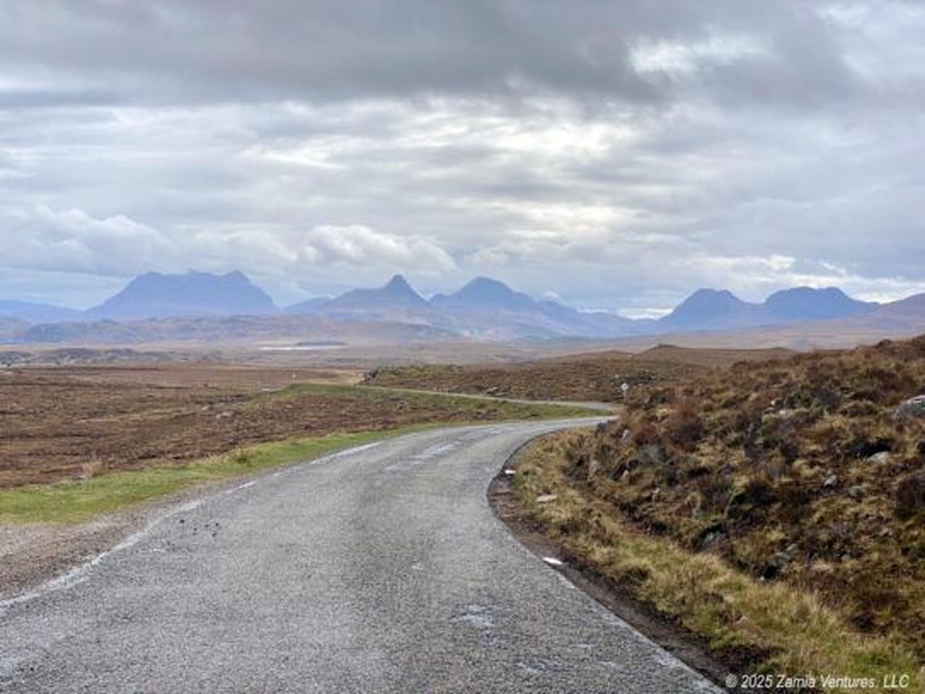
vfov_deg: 28.0
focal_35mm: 52
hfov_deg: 36.8
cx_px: 462
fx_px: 1389
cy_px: 347
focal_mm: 6
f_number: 2
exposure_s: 1/1370
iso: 20
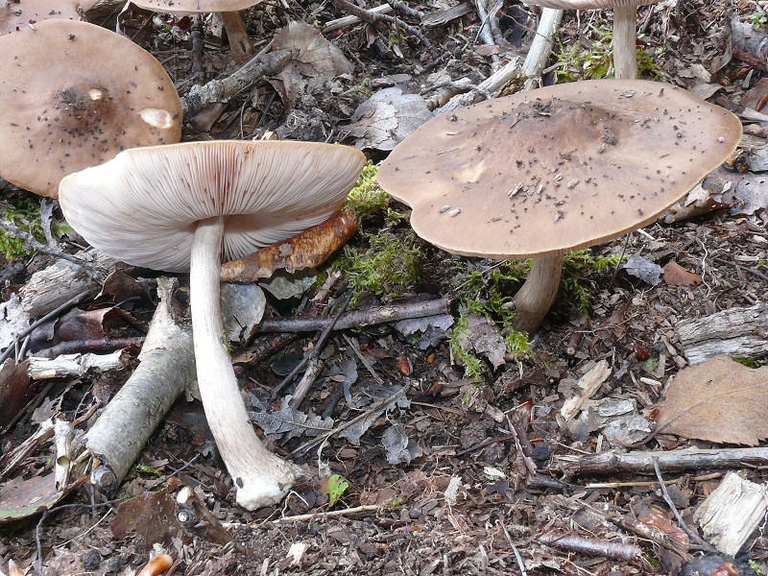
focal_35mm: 42
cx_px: 384
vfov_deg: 34.3
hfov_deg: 44.8
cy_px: 288
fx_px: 932
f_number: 11
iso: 100
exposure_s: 1/4
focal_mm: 8.8
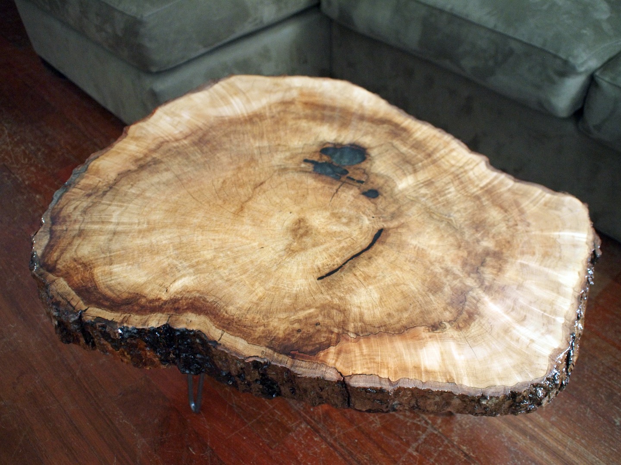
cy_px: 232
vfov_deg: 41.8
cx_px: 310
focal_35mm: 34
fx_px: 610
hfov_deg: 54.0
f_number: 2.8
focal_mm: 17
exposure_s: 1/60
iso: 640
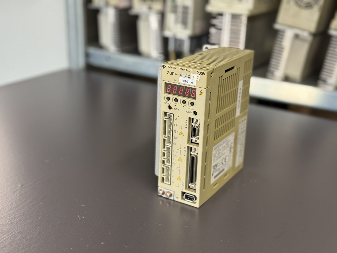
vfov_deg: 30.3
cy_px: 126
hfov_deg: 39.7
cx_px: 168
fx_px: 467
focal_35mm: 48
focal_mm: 6.76
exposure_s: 1/50
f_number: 1.78
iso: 160
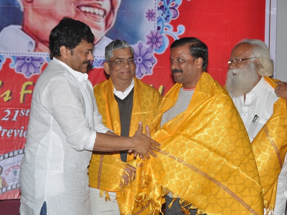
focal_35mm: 102
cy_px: 107
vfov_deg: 14.5
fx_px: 846
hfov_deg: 19.3
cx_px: 144
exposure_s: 1/125
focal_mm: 62
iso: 250
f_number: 5
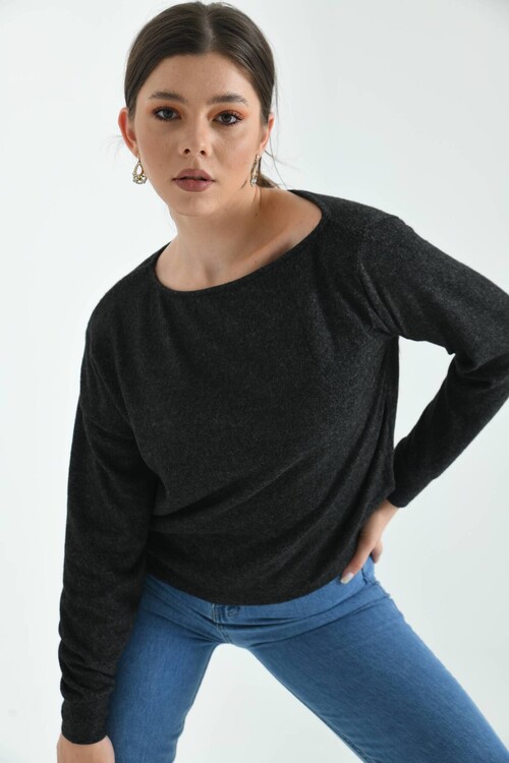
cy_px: 382
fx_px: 1103
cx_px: 254
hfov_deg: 26.0
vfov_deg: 38.2
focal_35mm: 52
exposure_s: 1/125
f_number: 6.3
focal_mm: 52
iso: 100
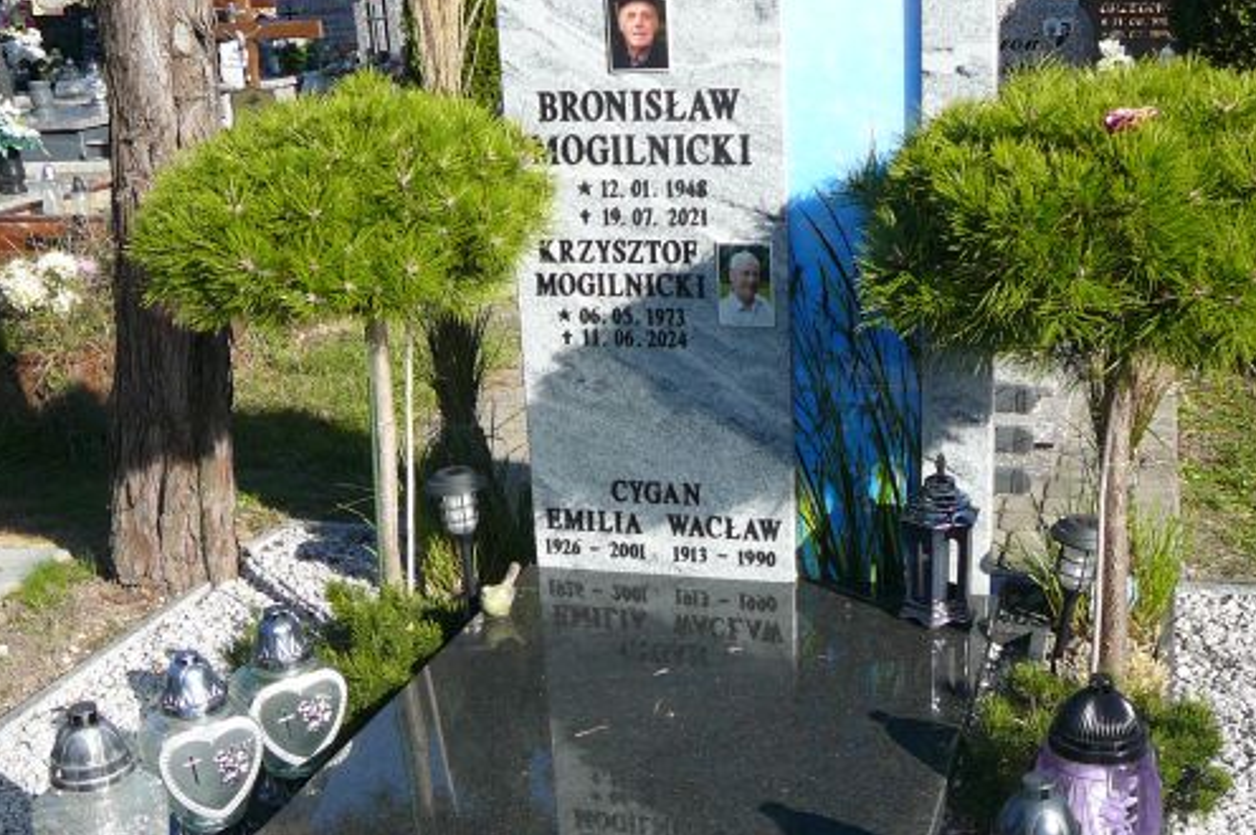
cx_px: 674
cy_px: 554
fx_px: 1639
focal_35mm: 47
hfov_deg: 41.9
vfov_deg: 28.4
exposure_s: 1/800
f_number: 2.8
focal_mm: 5.2
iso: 80
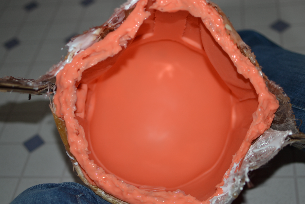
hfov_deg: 37.9
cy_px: 102
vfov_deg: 25.8
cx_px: 152
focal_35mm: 52
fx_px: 445
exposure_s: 1/60
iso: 125
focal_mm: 35
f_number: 1.8
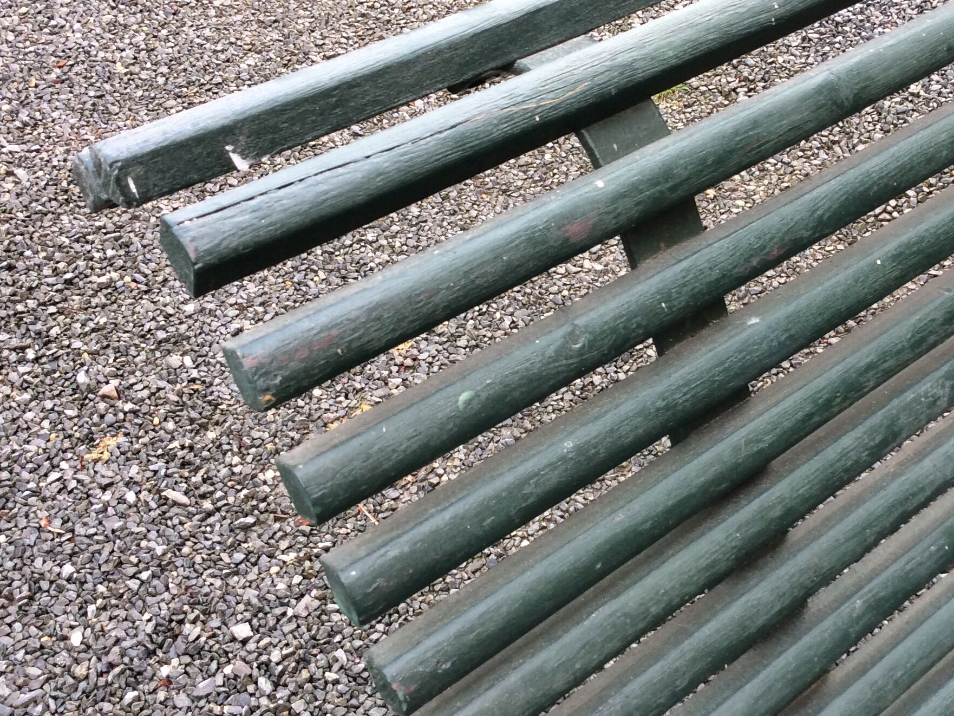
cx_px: 649
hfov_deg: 39.9
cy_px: 323
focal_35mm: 47
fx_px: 1295
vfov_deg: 30.9
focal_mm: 3.3
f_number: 2.4
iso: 32
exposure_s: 1/111
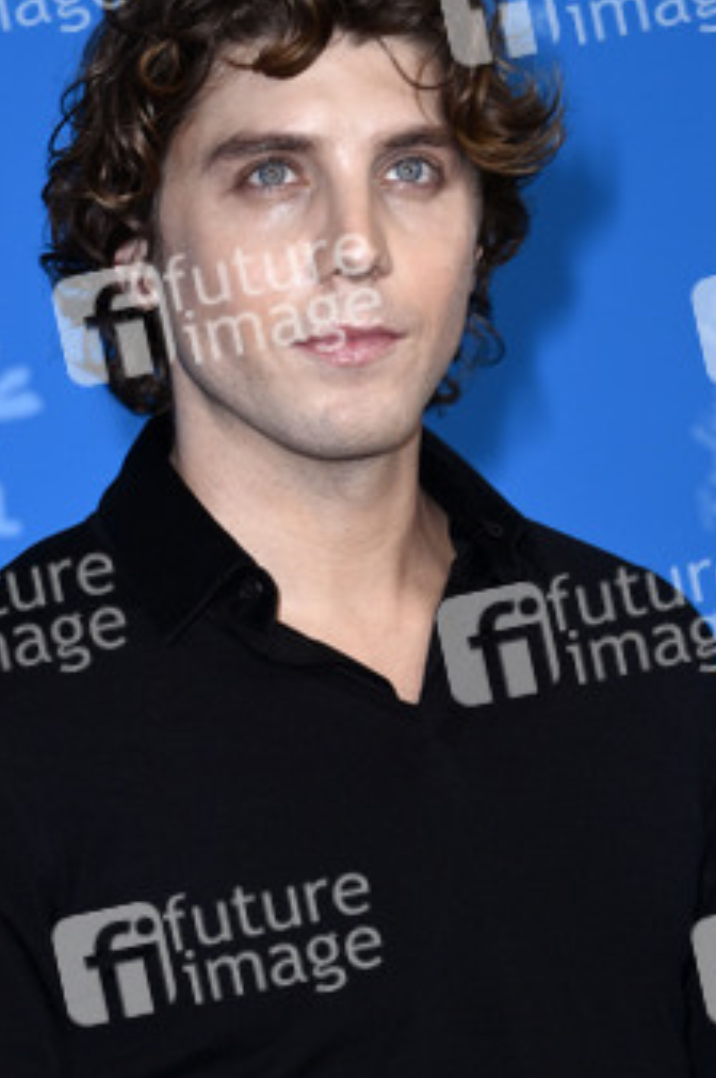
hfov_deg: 7.7
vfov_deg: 11.6
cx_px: 310
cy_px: 470
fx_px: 5321
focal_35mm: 178
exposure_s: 1/250
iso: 800
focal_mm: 150
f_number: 5.6
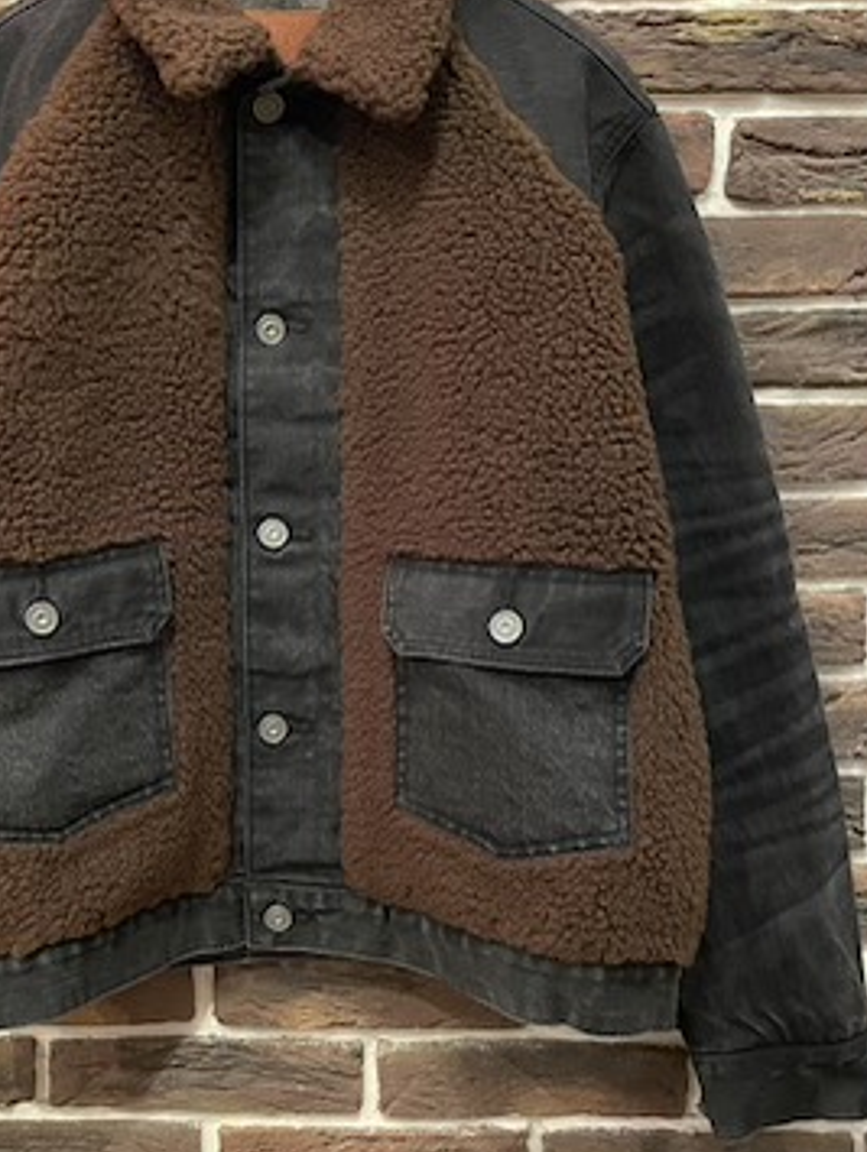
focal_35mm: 39
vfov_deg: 47.8
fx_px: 1300
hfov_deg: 36.4
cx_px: 266
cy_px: 581
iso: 1000
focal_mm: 4.2
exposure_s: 1/30
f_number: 1.6
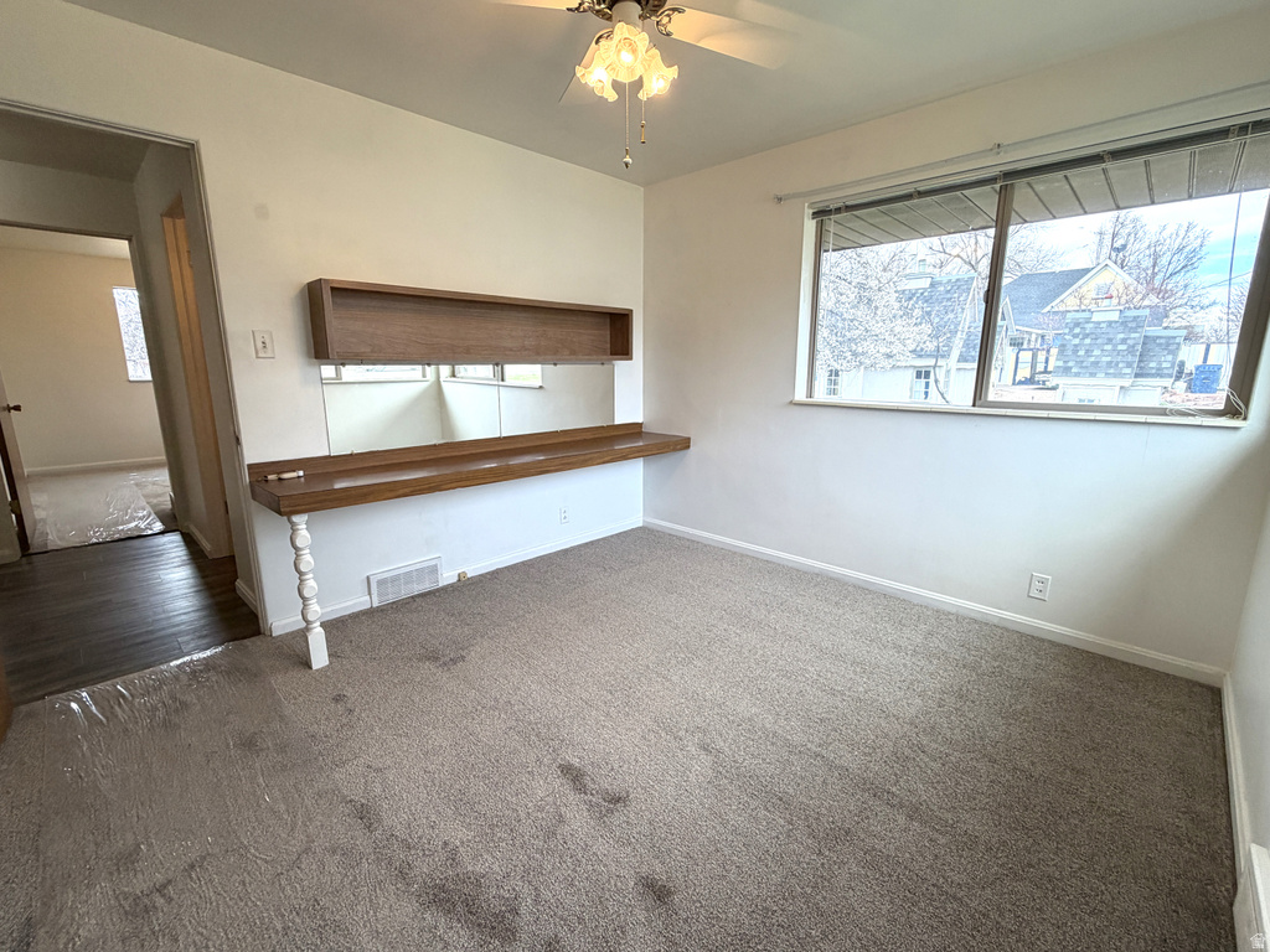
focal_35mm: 15
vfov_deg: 81.7
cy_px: 476
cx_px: 635
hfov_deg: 98.2
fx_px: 550
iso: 80
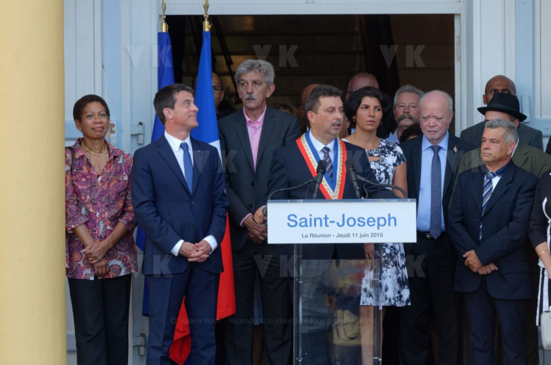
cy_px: 182
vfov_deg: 4.6
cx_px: 276
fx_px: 4582
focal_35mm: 300
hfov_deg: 6.9
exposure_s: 1/200
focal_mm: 200
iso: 250
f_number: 6.3
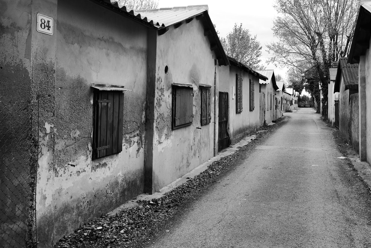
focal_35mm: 34
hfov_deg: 55.4
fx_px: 350
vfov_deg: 38.9
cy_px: 114
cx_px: 219
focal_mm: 28
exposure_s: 1/161
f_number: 8
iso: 200
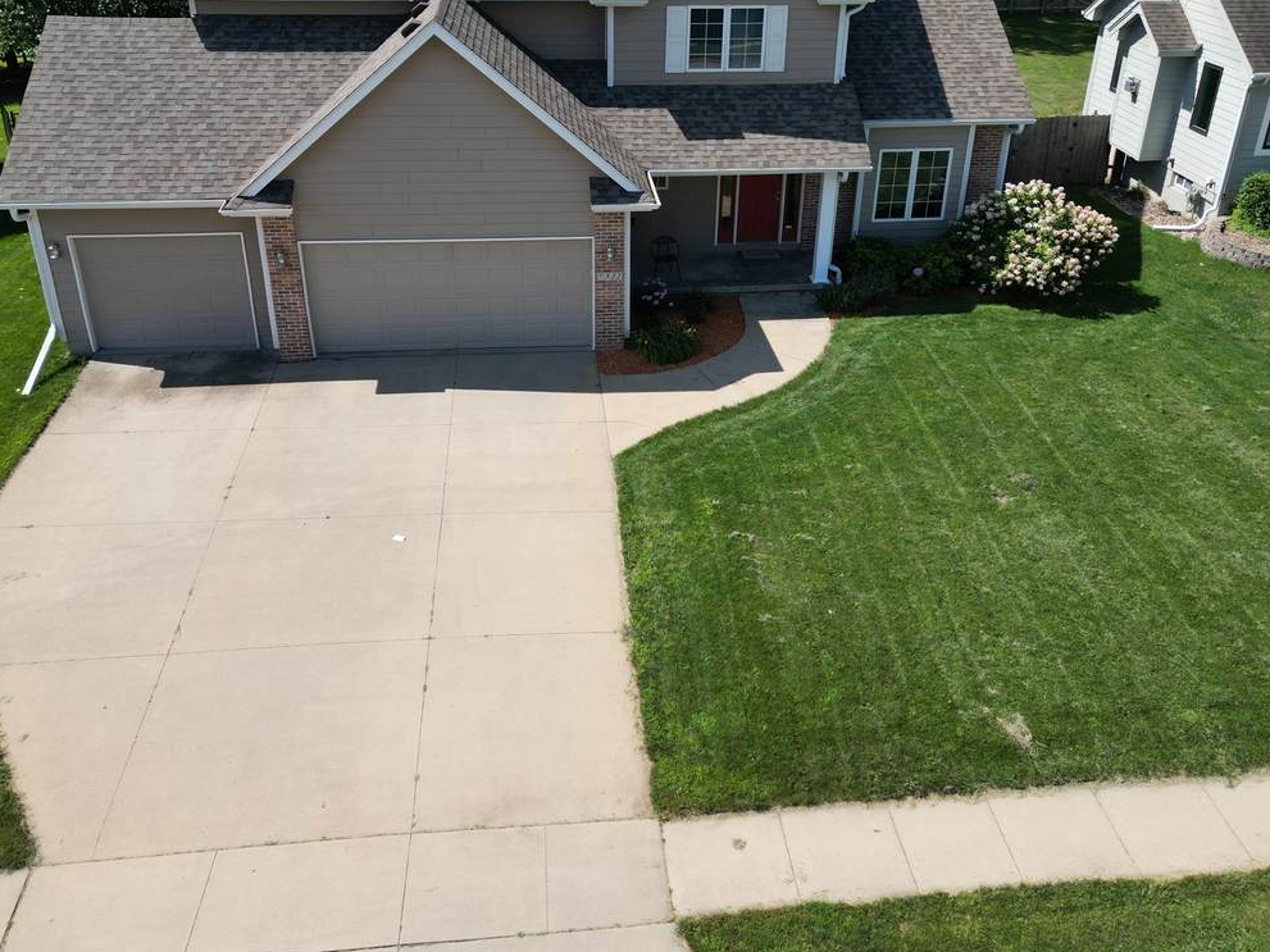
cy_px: 384
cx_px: 638
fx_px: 1137
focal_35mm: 31
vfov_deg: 45.2
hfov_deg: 58.4
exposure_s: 1/2500
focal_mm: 6.72
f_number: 1.7
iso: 120
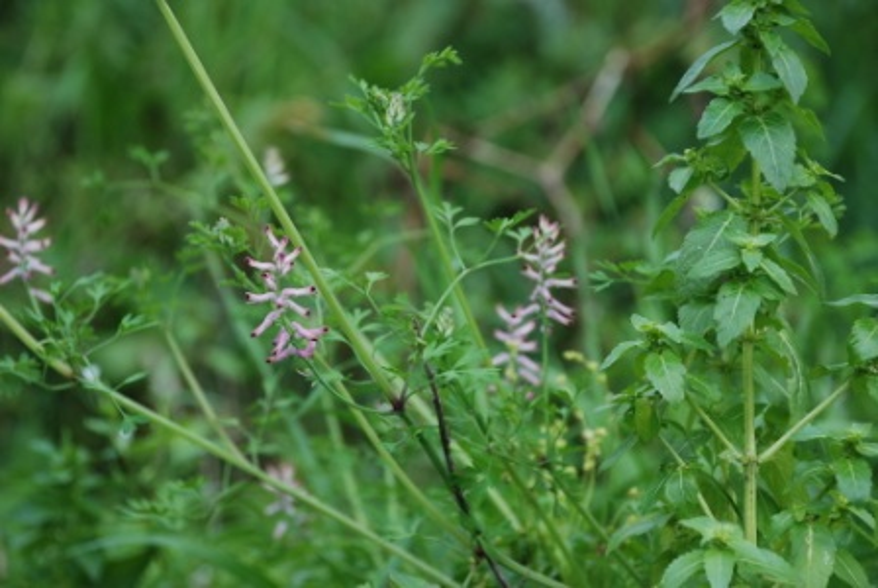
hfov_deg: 18.2
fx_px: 2747
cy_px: 294
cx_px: 439
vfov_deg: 12.2
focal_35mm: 112
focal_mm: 75
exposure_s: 1/125
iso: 220
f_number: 5.6
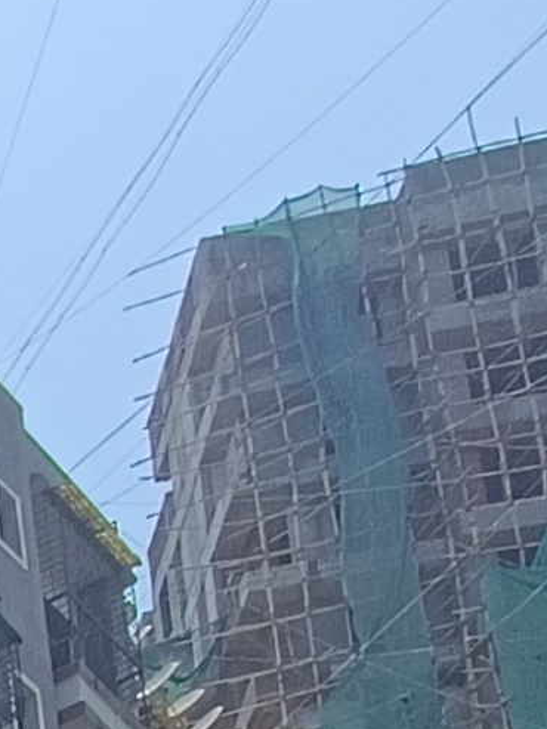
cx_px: -1155
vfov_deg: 13.5
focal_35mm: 106
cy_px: 1754
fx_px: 2232
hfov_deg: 10.0
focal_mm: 1.66
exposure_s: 1/1011
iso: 52
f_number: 2.2
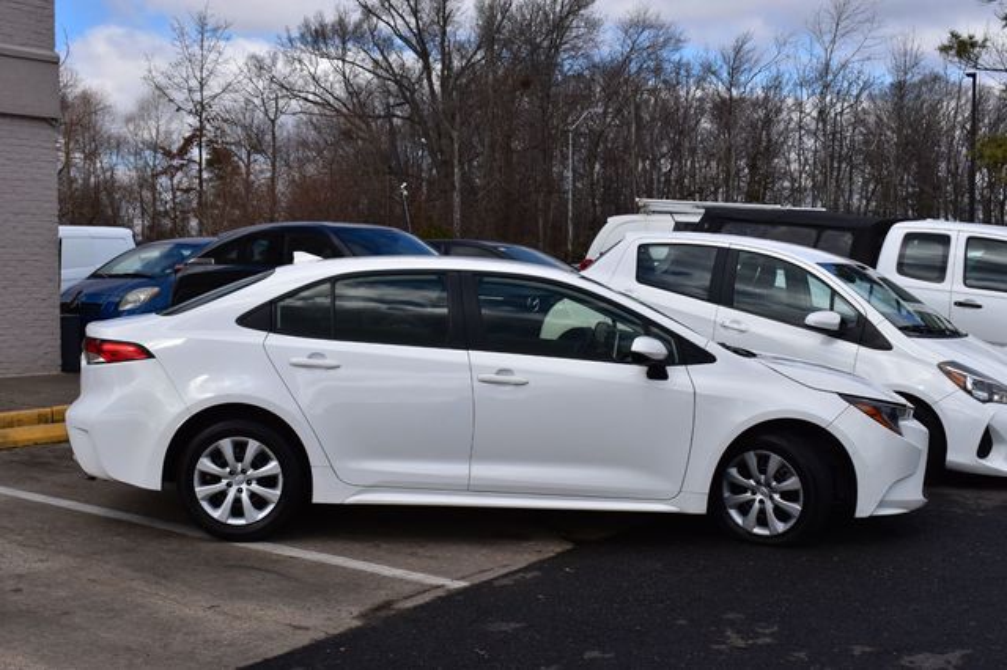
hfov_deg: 45.0
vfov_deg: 30.8
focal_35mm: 44
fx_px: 1216
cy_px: 335
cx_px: 504
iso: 280
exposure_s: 1/500
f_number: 11
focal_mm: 29
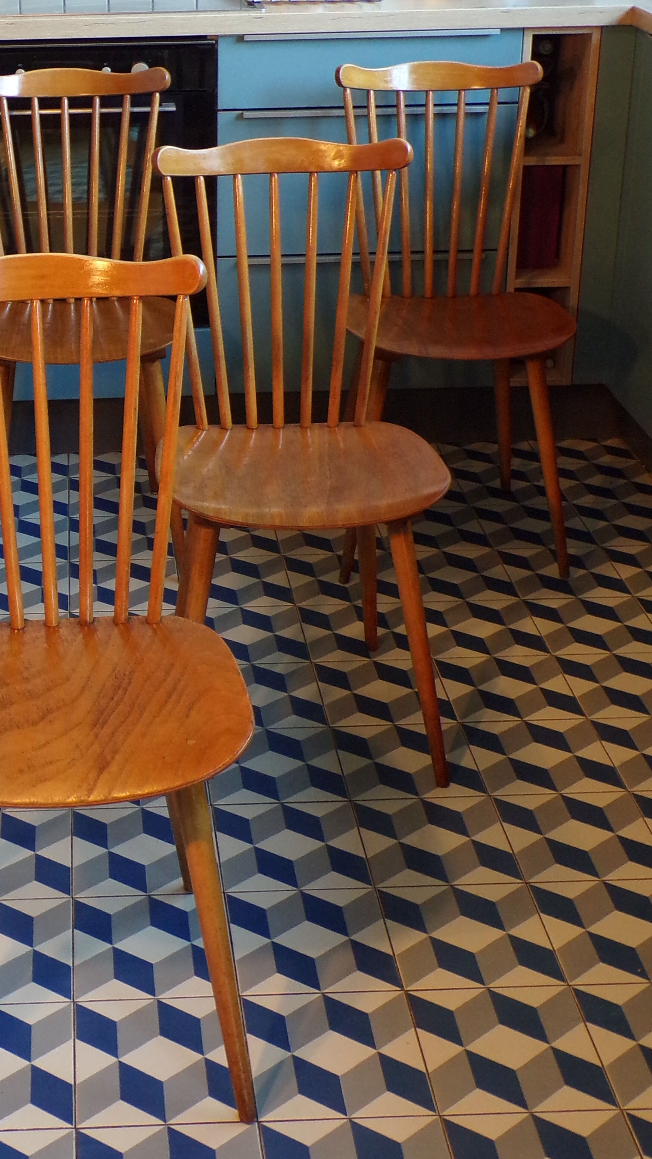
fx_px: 1598
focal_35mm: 52
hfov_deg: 22.5
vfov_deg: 39.4
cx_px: 77
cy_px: 391
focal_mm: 5.8
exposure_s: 1/25
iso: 200
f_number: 3.2
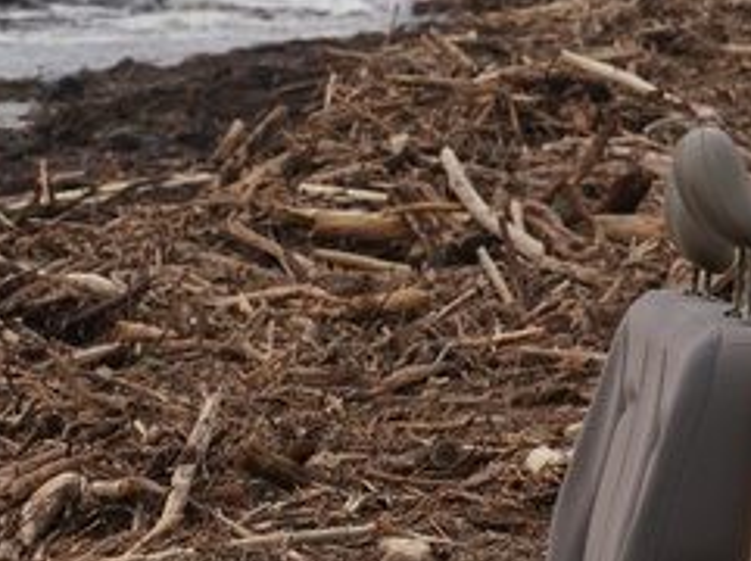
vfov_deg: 4.2
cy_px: 51
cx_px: -65
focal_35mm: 356
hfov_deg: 5.6
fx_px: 7712
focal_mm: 87
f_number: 5.6
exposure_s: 1/800
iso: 160
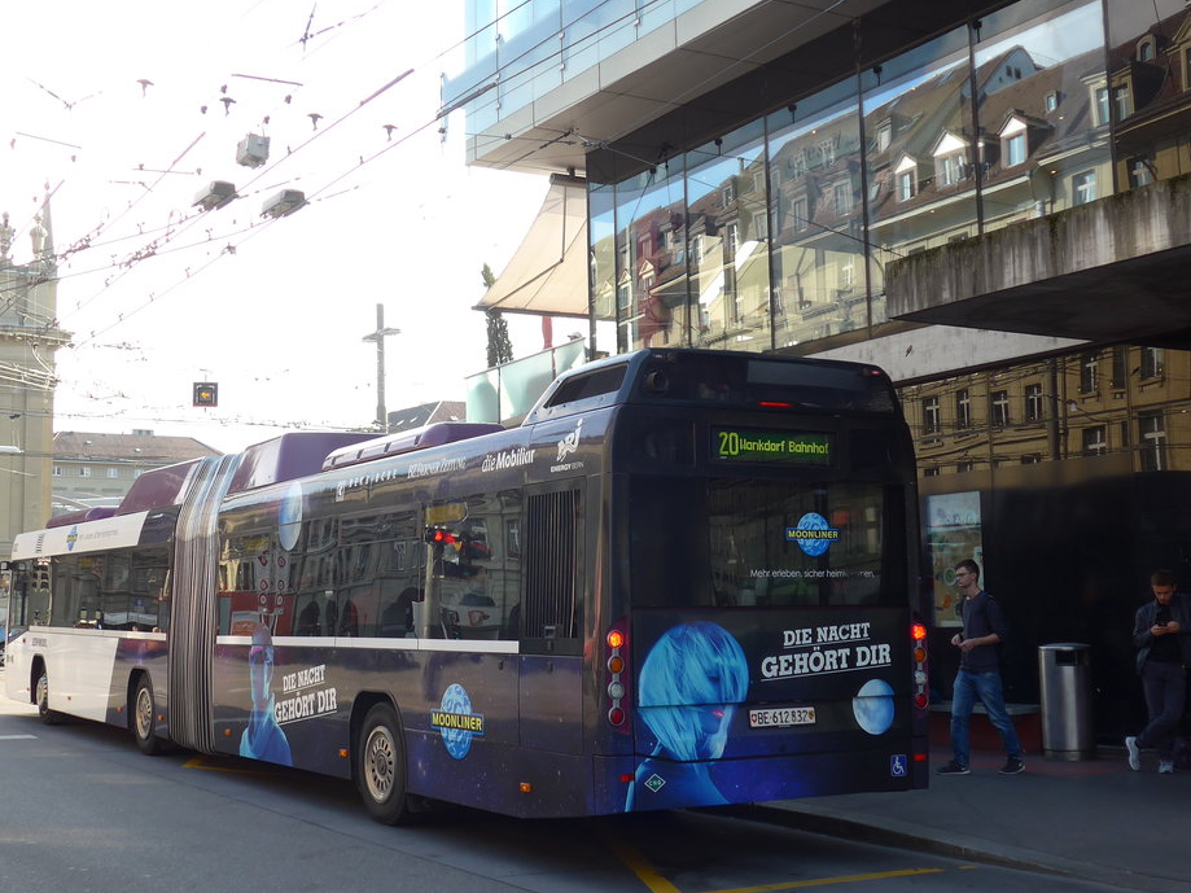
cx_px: 508
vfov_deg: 30.9
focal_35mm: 47
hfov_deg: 40.3
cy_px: 443
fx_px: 1617
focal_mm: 7.5
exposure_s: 1/320
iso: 80
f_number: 2.8
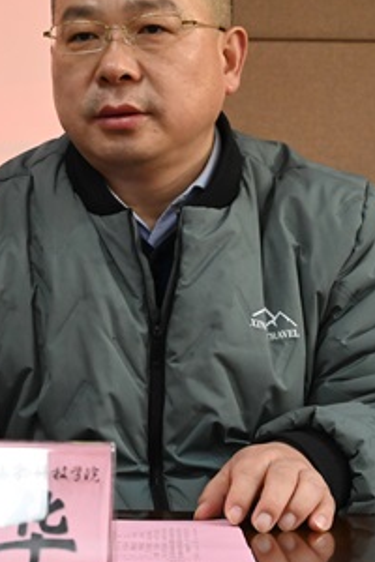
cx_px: 116
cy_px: 244
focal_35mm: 110
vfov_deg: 18.6
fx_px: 1719
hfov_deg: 12.4
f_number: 9
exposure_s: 1/160
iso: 10000
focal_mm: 55
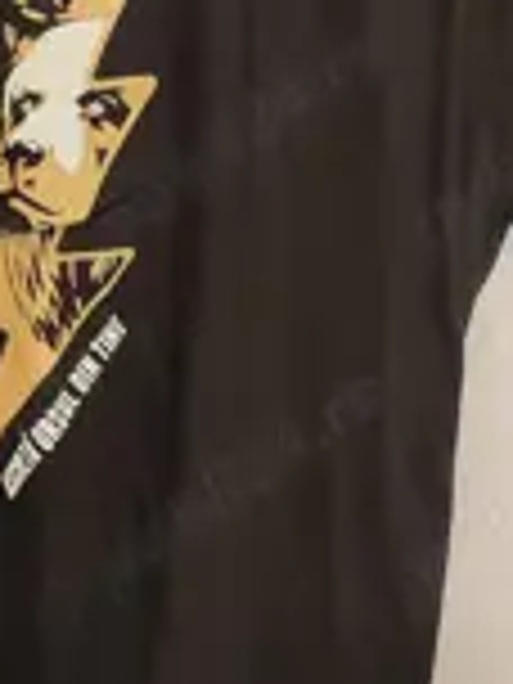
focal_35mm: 66
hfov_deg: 21.9
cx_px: 81
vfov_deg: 29.1
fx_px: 1304
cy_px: 212
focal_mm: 6.04
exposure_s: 1/17
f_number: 1.9
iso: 855
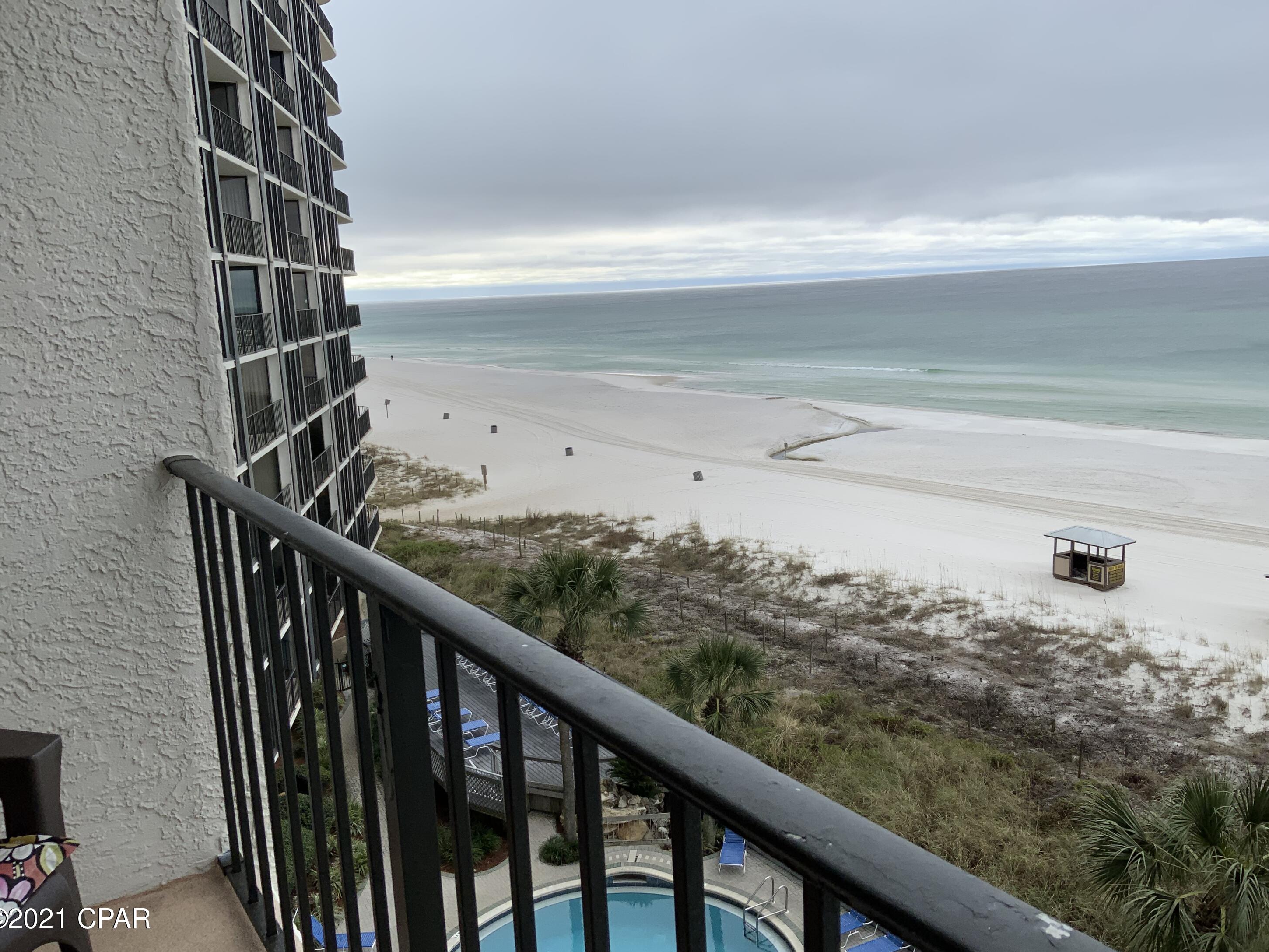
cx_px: 642
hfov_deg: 60.0
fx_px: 1100
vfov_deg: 46.8
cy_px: 471
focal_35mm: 30
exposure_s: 1/691
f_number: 1.8
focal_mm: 3
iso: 16
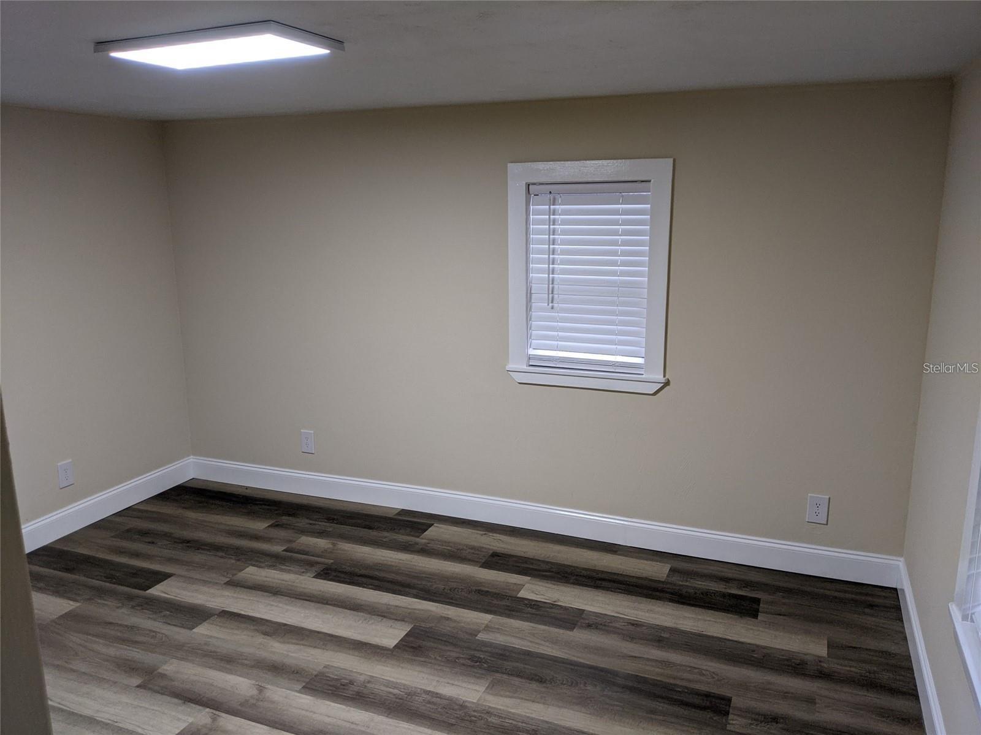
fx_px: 765
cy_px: 368
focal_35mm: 27
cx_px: 490
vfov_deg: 51.4
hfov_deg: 65.3
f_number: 1.8
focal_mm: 4.44
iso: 90
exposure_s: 1/40
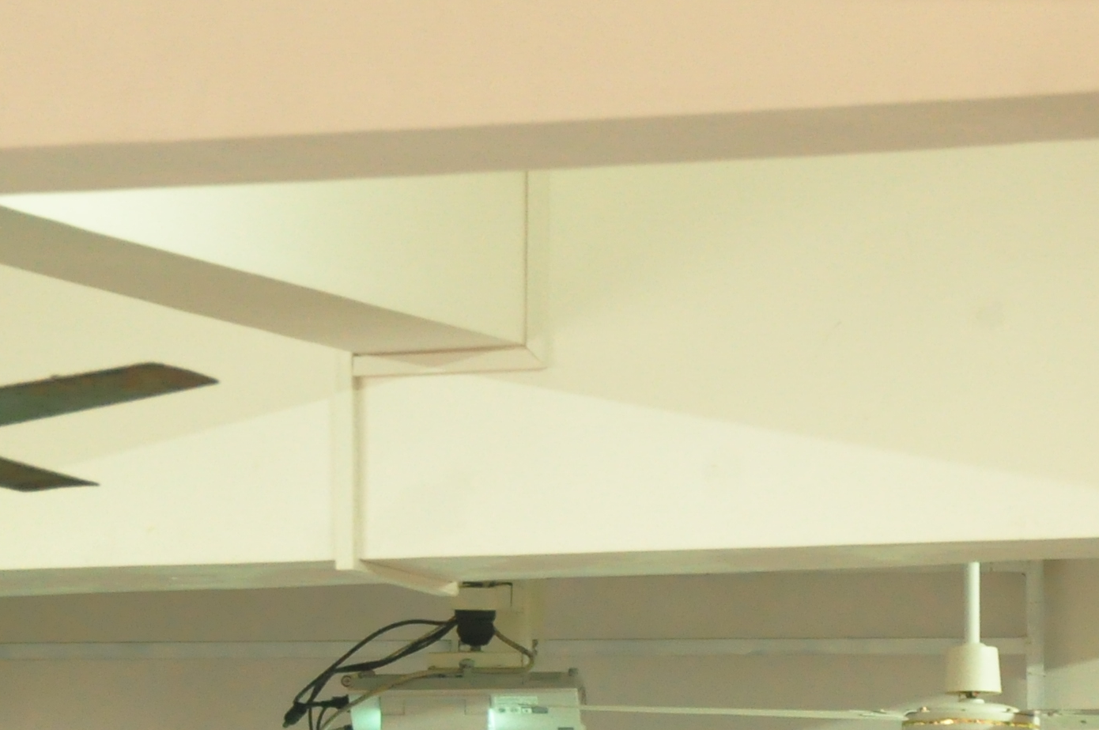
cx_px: 1008
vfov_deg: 4.2
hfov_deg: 6.4
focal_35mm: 324
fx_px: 9878
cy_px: 739
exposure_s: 1/25
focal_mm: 70
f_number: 5.3
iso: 1600
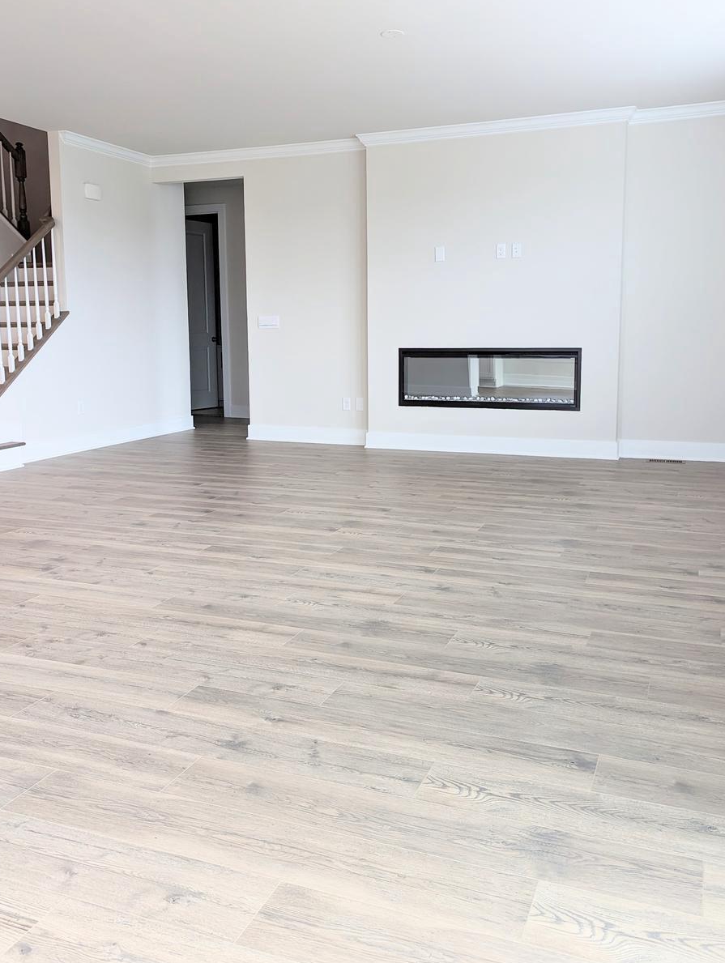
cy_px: 437
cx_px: 365
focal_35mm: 31
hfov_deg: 45.5
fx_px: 864
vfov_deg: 58.2
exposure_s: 1/120
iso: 71
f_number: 1.85
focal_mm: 6.81
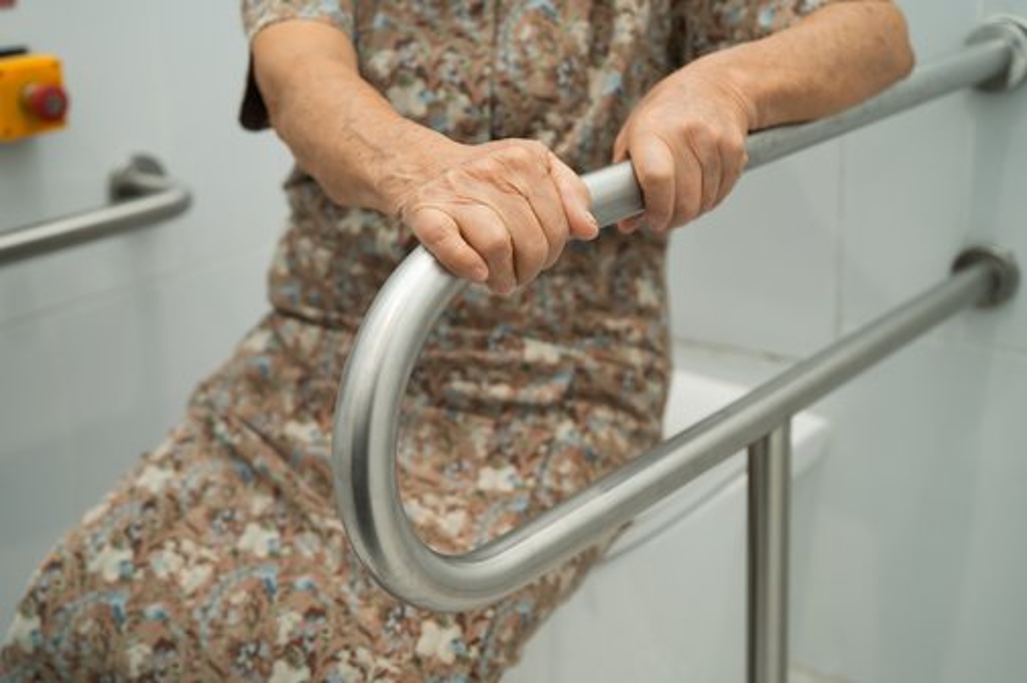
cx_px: 514
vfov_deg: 27.0
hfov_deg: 39.6
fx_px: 1425
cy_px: 342
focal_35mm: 50
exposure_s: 1/125
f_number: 4
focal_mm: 50
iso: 400
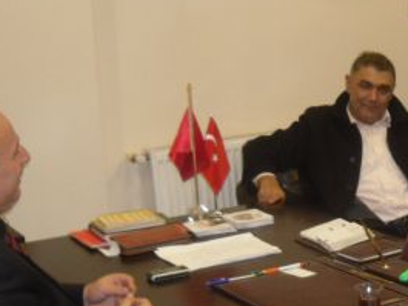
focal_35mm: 82
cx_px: 397
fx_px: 967
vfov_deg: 18.0
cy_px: 205
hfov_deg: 23.0
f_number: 2.8
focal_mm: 6
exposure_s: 1/45
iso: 200
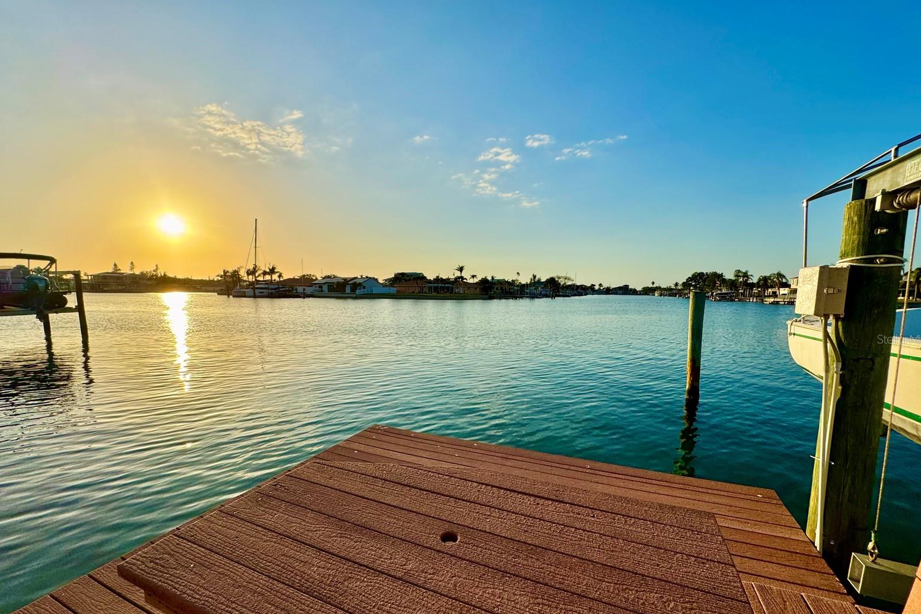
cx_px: 458
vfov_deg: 77.1
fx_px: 384
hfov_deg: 100.4
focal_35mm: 15
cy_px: 339
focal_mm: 2.22
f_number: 2.2
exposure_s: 1/2770
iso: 50
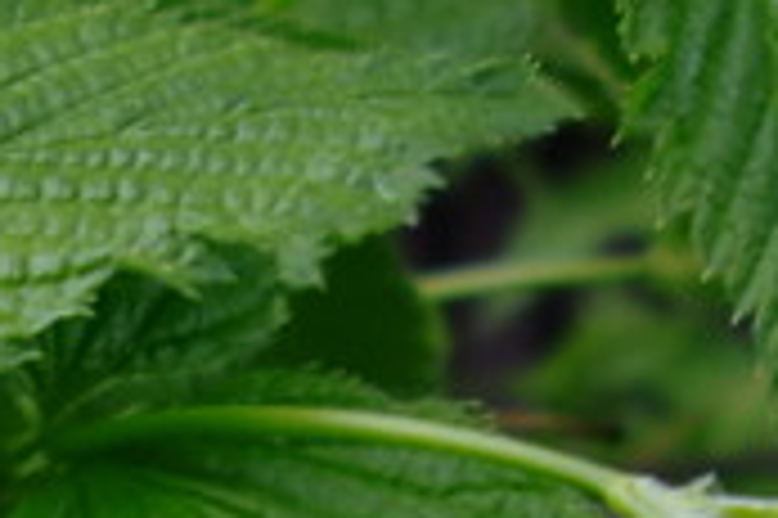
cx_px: 94
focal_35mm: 173
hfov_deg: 11.8
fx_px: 3735
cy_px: 901
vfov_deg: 7.7
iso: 64
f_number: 2.8
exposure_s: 1/80
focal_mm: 6.3
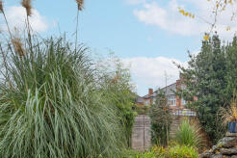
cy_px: 145
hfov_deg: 52.7
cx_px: 228
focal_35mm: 29
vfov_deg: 41.1
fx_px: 191
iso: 400
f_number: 5.6
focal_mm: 10
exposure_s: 1/80
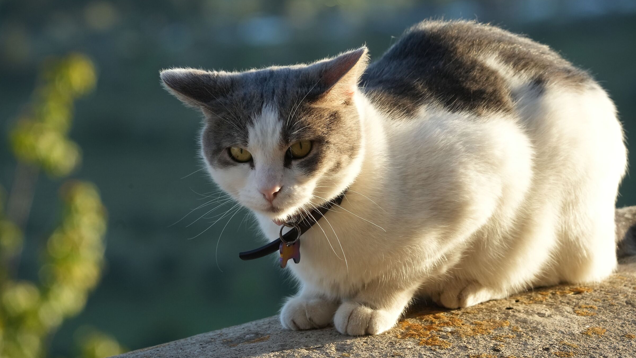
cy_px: 155
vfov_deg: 4.8
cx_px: 318
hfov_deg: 8.6
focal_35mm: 252
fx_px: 4250
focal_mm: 240
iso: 2000
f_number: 11
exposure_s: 1/500
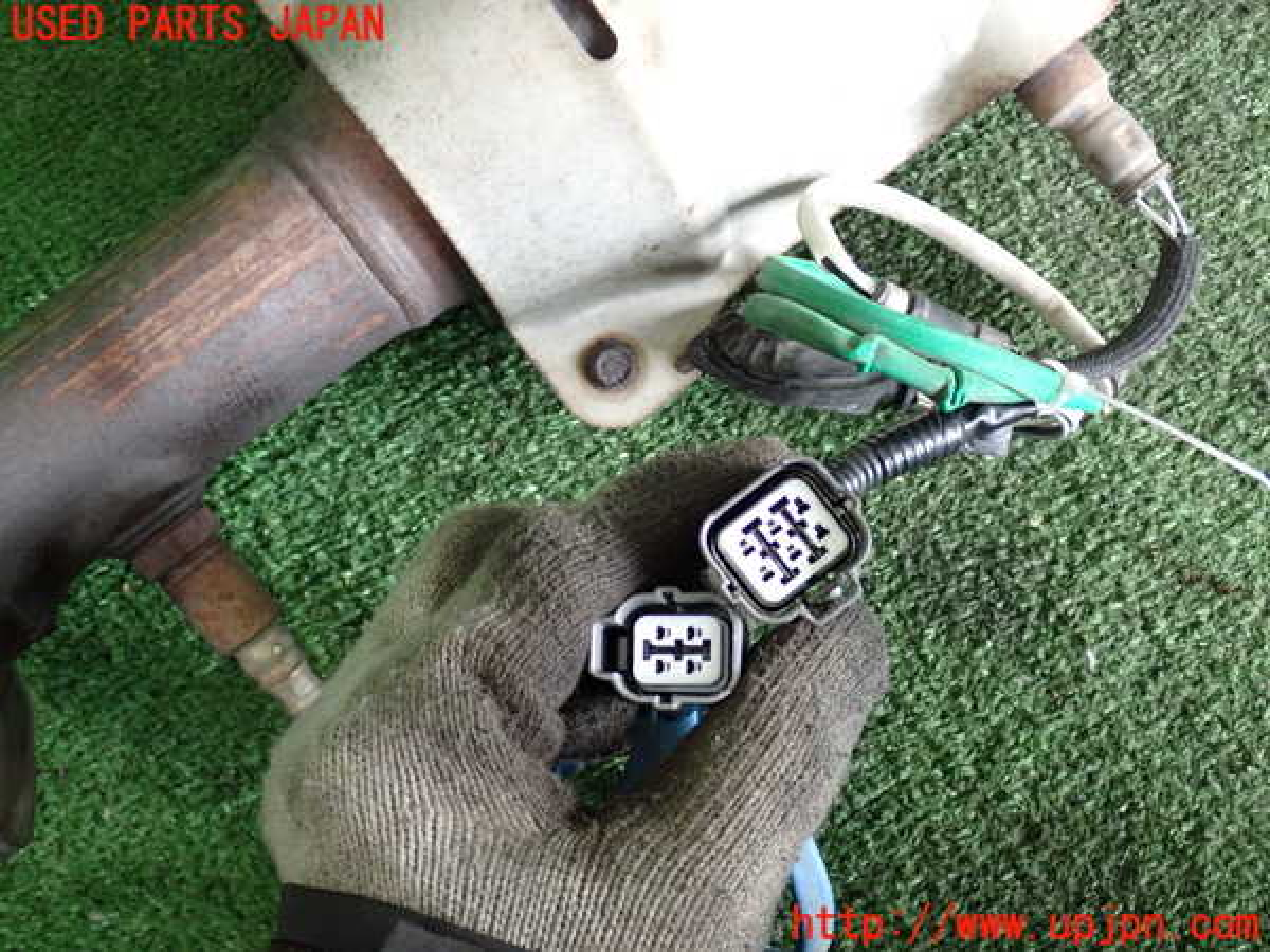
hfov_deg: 42.9
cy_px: 476
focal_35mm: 44
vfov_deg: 32.9
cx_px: 635
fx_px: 1614
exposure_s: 1/125
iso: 640
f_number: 2.9
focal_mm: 7.84
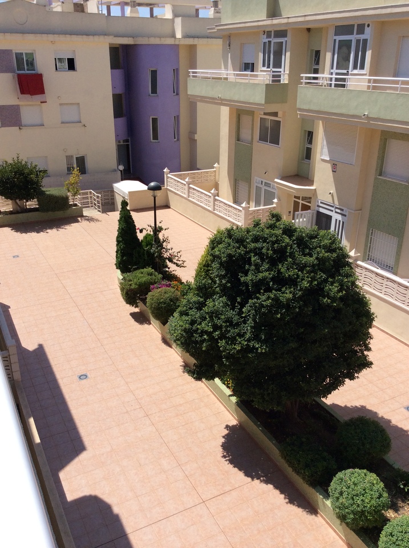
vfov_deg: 55.4
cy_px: 274
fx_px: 521
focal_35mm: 33
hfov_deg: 42.8
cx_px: 204
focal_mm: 3.3
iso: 32
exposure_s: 1/1908
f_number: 2.4
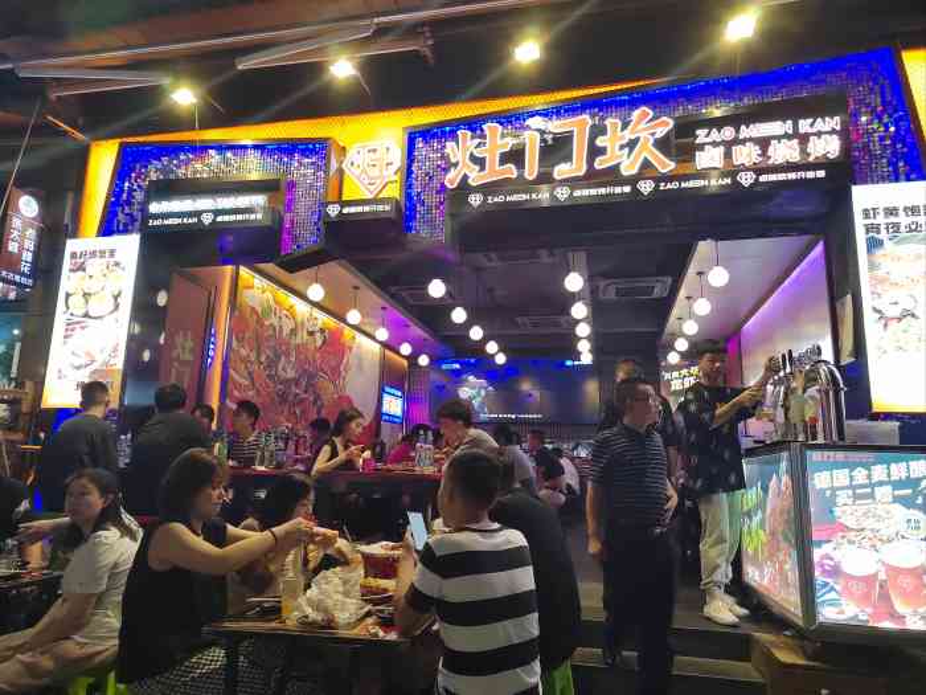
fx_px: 615
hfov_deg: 73.9
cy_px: 348
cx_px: 463
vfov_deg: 58.9
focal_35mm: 23
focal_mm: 5.52
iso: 666
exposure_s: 1/100
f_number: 1.9
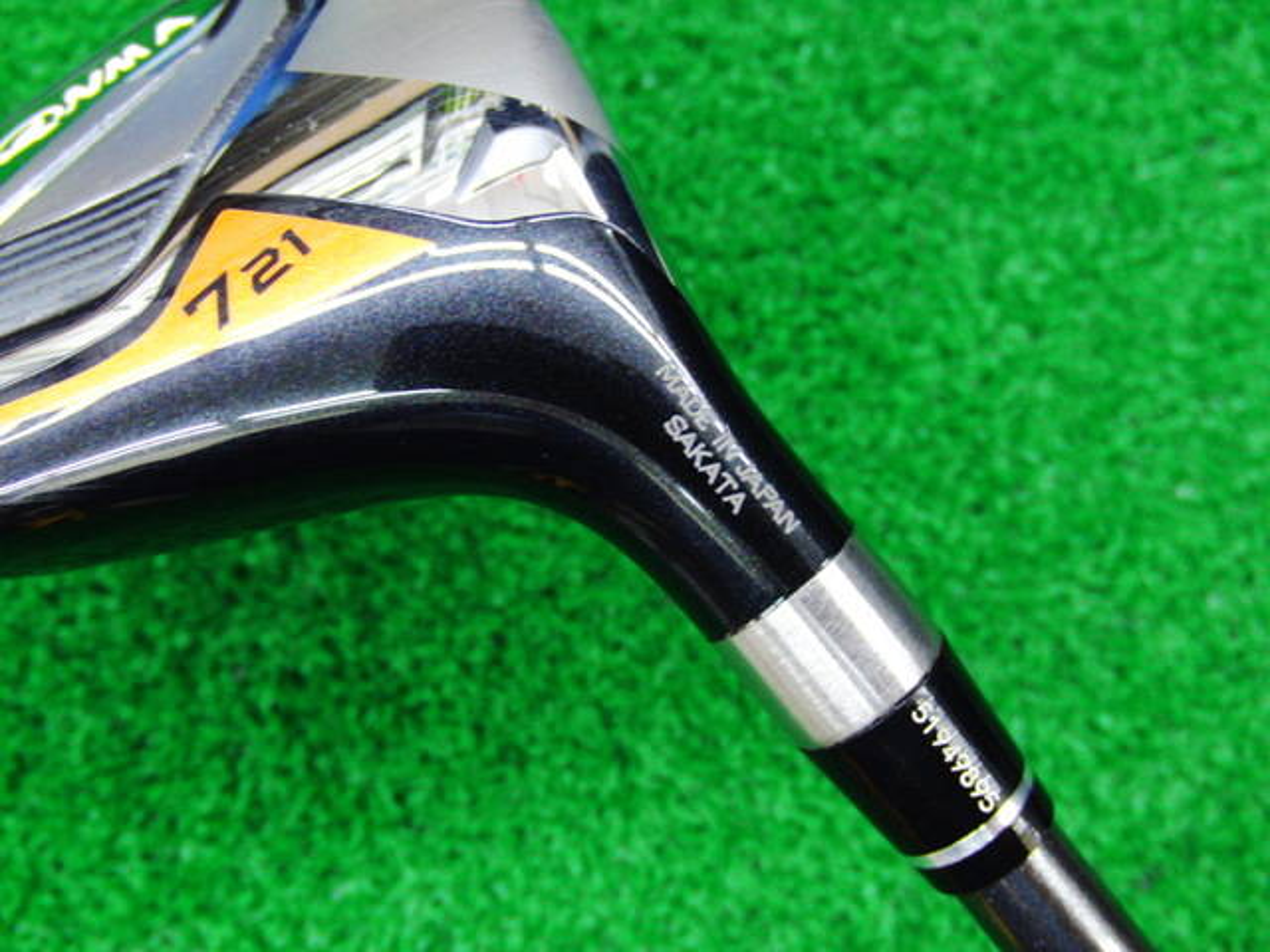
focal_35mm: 37
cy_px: 476
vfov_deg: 38.7
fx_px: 1357
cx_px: 635
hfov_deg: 50.1
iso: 400
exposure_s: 1/25
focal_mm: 6.42
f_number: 3.6
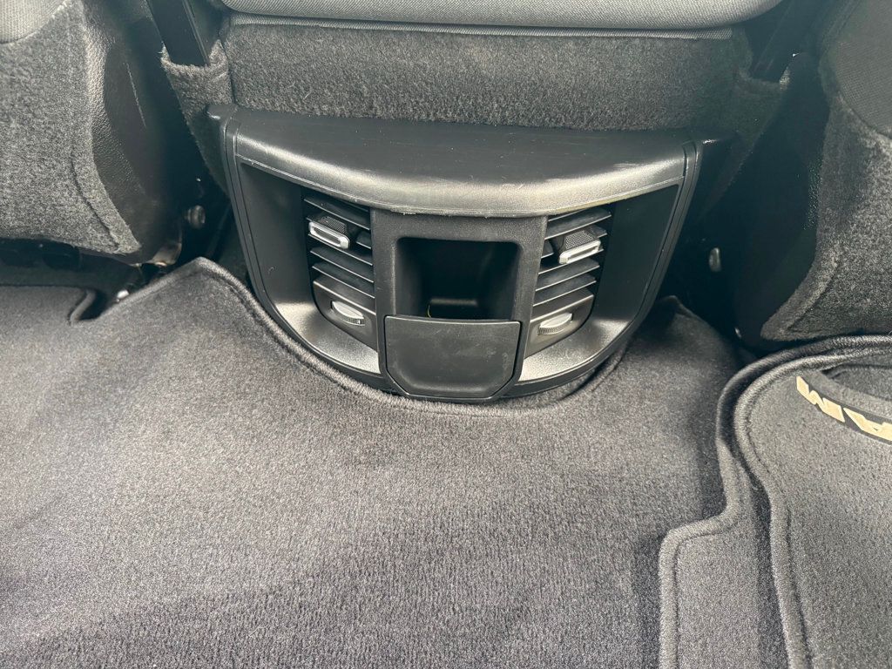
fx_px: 618
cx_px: 446
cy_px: 334
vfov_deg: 56.8
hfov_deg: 71.6
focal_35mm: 24
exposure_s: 1/60
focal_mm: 6.76
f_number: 1.78
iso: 800
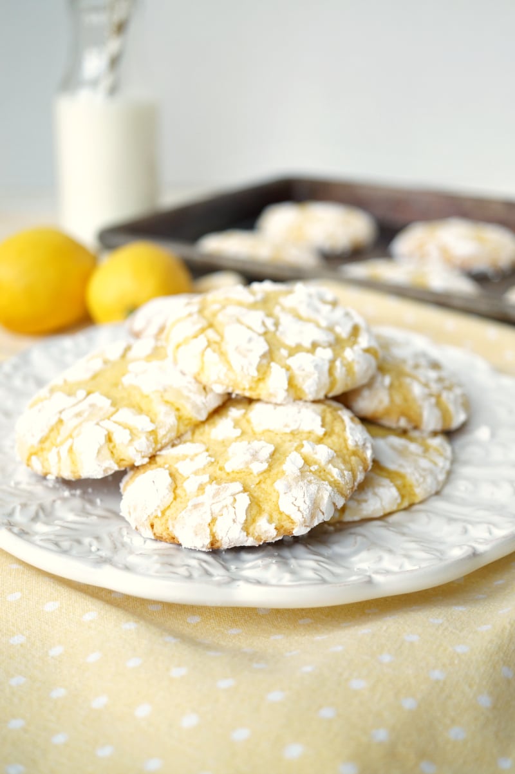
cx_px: 258
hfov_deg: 29.8
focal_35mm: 45
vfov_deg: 43.6
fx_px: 967
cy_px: 387
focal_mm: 30
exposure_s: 1/100
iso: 400
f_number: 3.5
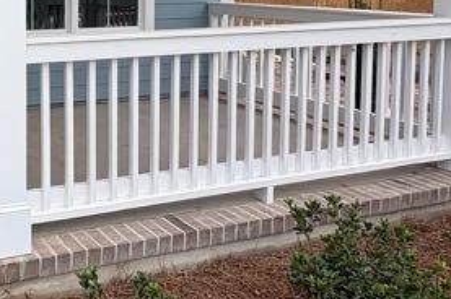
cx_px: -37
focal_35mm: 44
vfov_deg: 28.6
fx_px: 551
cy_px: 4
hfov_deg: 37.7
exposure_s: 1/307
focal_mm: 2.22
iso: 40
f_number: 2.2
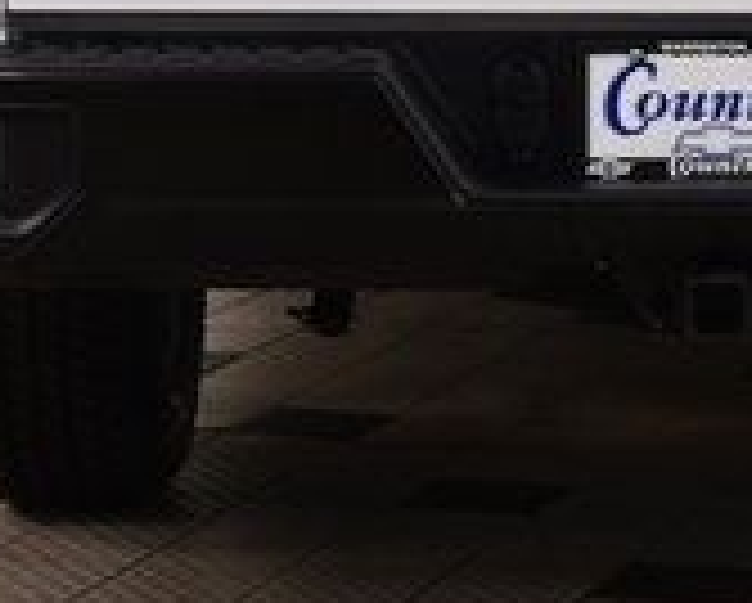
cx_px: 698
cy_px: -331
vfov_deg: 7.8
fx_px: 4323
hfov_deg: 9.9
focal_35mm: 194
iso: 500
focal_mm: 36
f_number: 7.1
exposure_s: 1/30
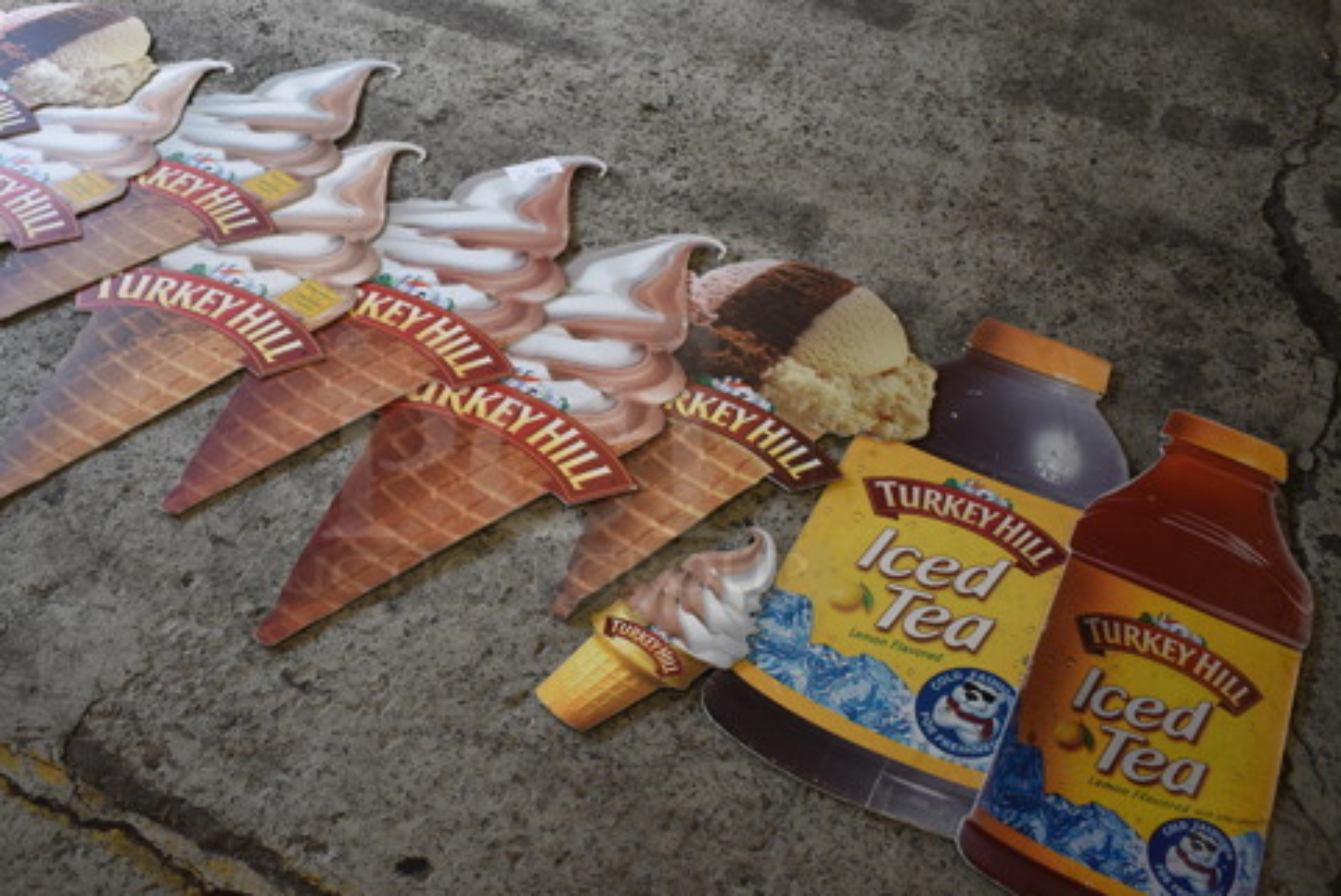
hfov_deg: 50.3
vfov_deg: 35.1
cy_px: 456
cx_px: 523
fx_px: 1416
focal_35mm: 38
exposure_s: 1/250
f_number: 3.5
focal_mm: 20
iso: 640
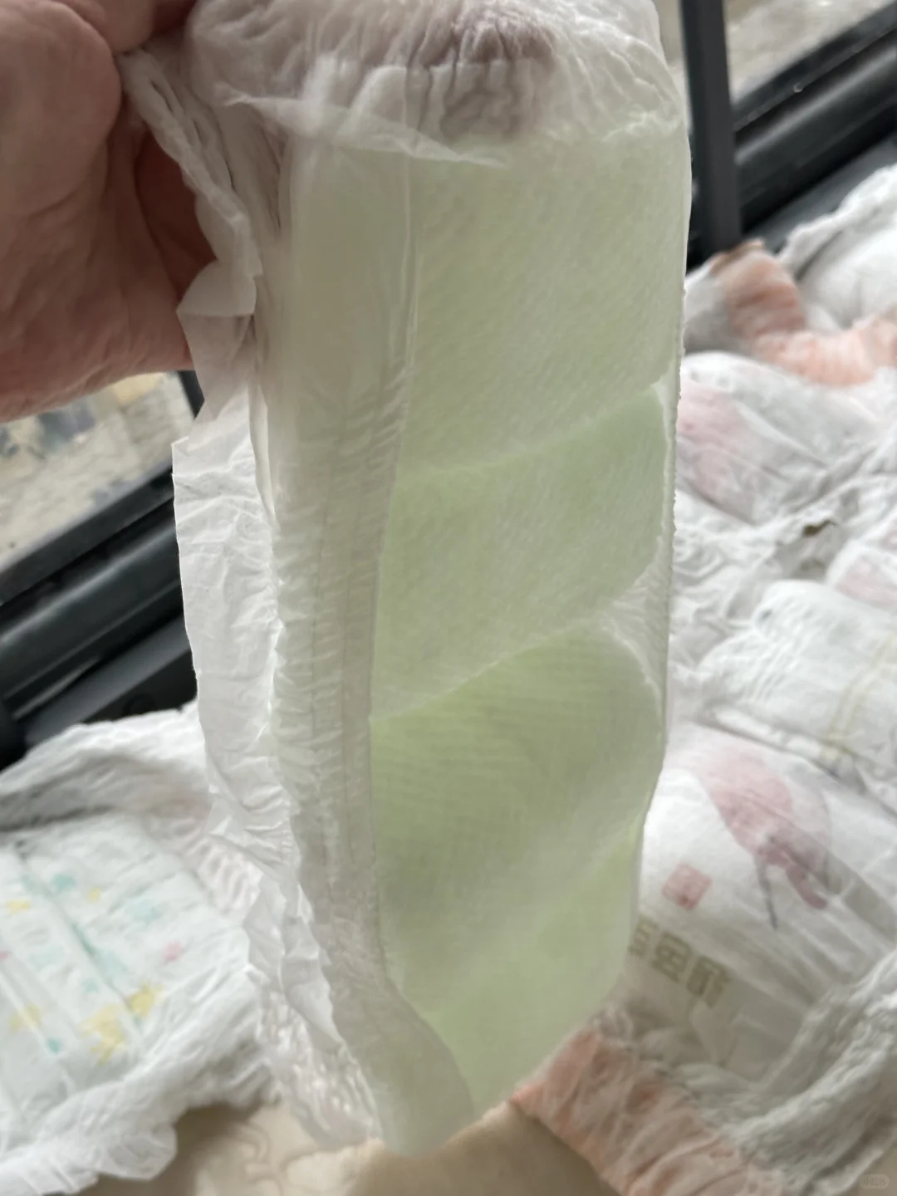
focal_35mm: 48
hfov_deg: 30.3
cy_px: 598
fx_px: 1658
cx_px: 448
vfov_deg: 39.7
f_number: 1.78
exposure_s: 1/60
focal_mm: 6.86
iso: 125
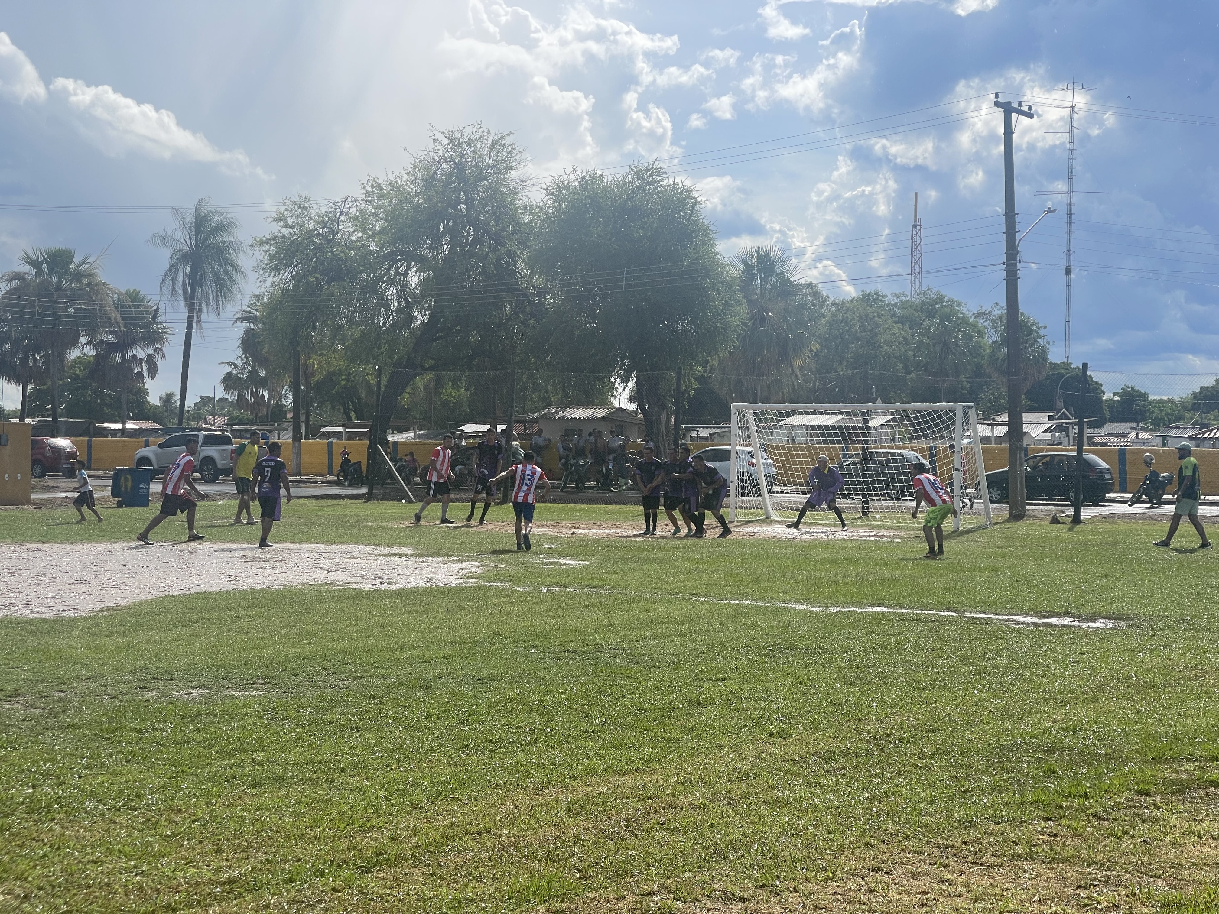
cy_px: 457
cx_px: 610
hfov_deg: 30.3
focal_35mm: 64
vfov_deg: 22.9
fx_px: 2254
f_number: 2.2
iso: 20
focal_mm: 7.5
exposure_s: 1/1672
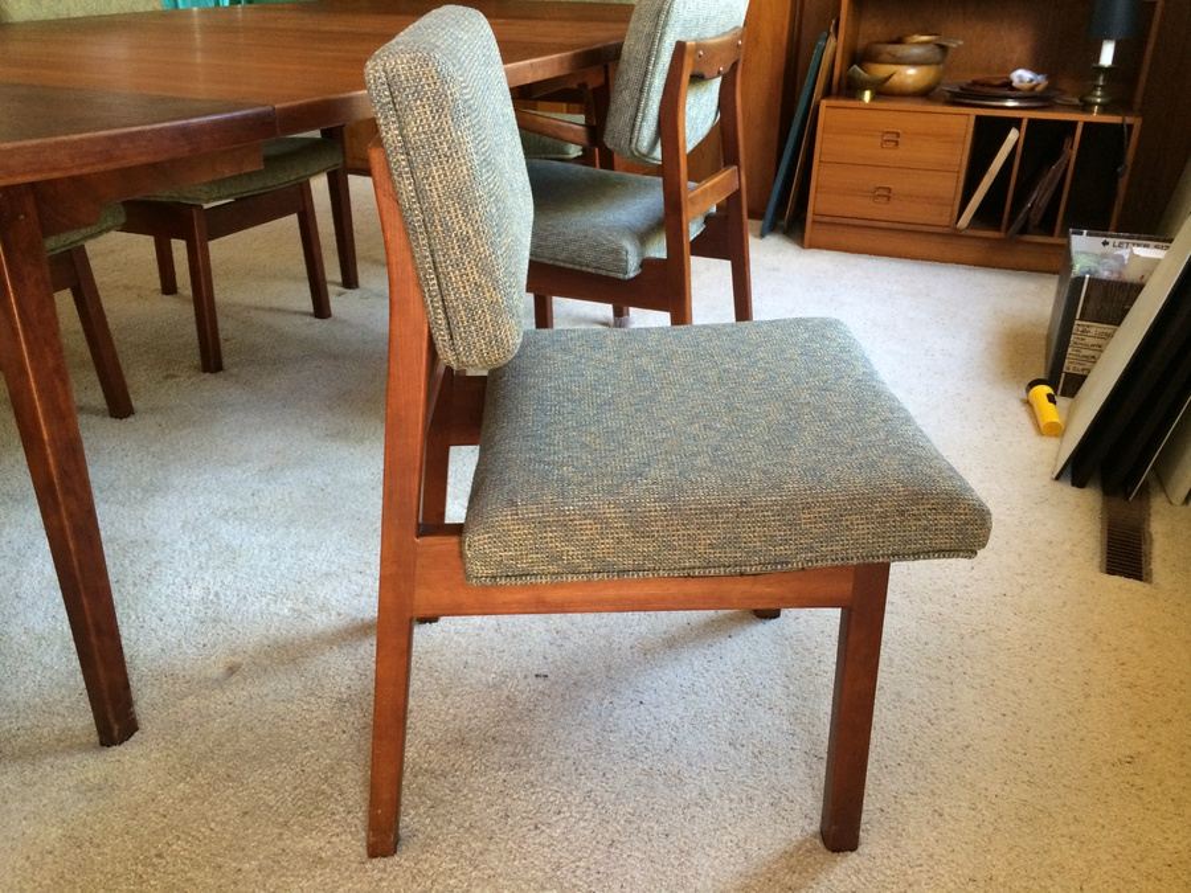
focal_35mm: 30
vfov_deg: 46.8
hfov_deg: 60.0
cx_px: 596
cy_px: 446
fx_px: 1032
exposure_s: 1/30
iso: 160
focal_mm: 4.12
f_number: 2.2
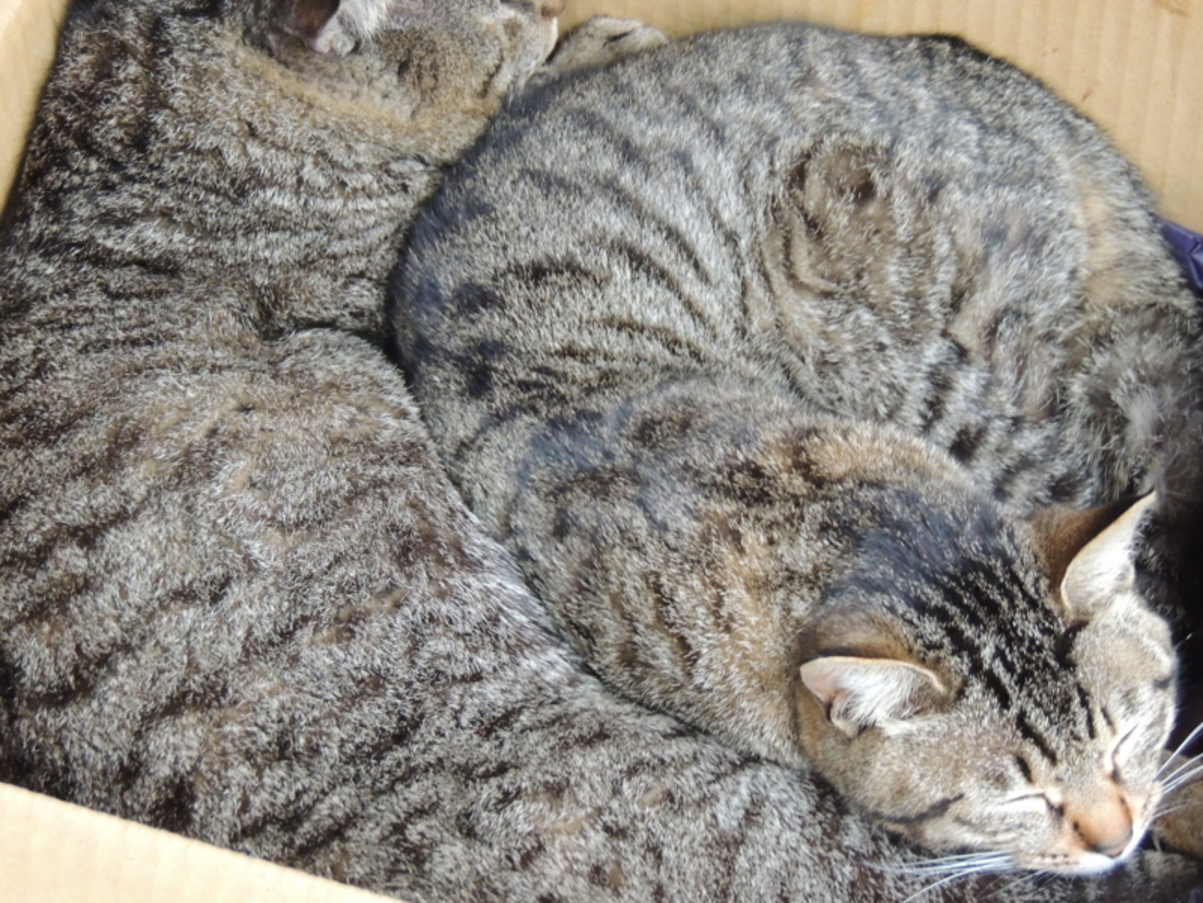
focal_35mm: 120
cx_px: 602
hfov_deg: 16.4
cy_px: 452
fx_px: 4170
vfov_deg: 12.3
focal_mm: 21.4
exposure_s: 1/20
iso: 800
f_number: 4.2
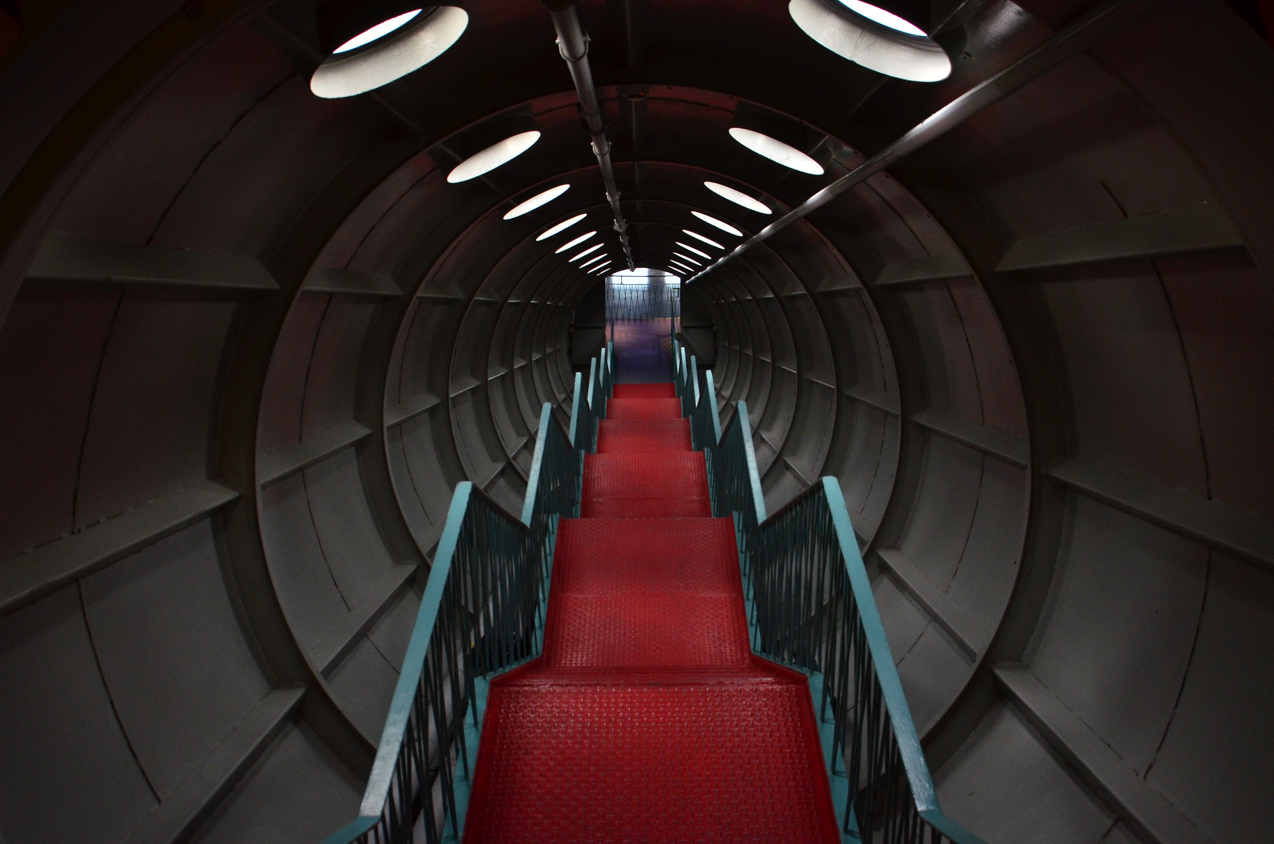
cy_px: 422
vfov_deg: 36.7
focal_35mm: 36
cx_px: 637
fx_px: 1271
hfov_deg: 53.2
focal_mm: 24
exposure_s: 1/100
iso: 800
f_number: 6.3
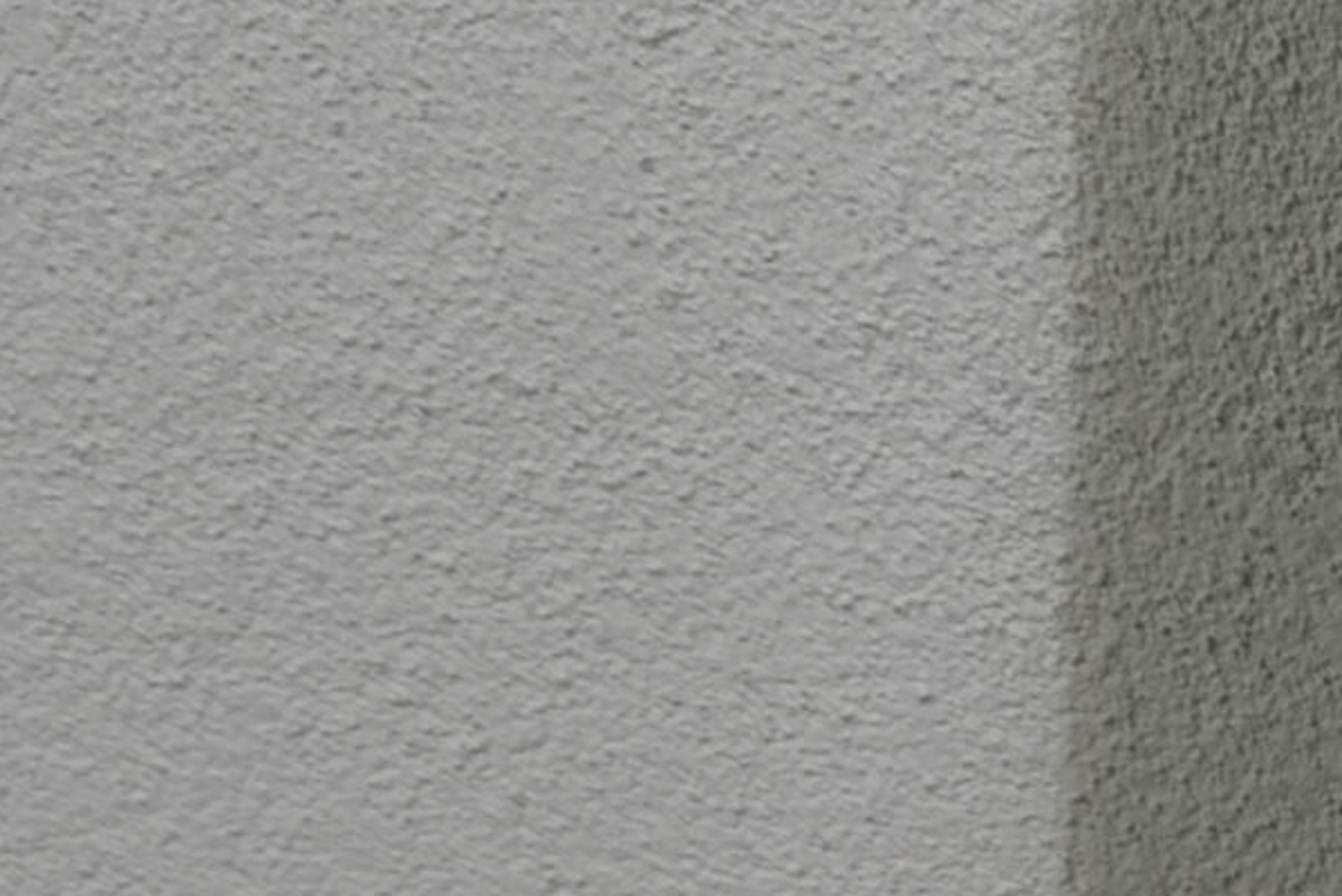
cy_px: 1027
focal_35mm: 160
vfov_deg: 8.5
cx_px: 1844
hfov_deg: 12.4
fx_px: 5972
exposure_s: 1/125
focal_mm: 25
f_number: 5.6
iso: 250
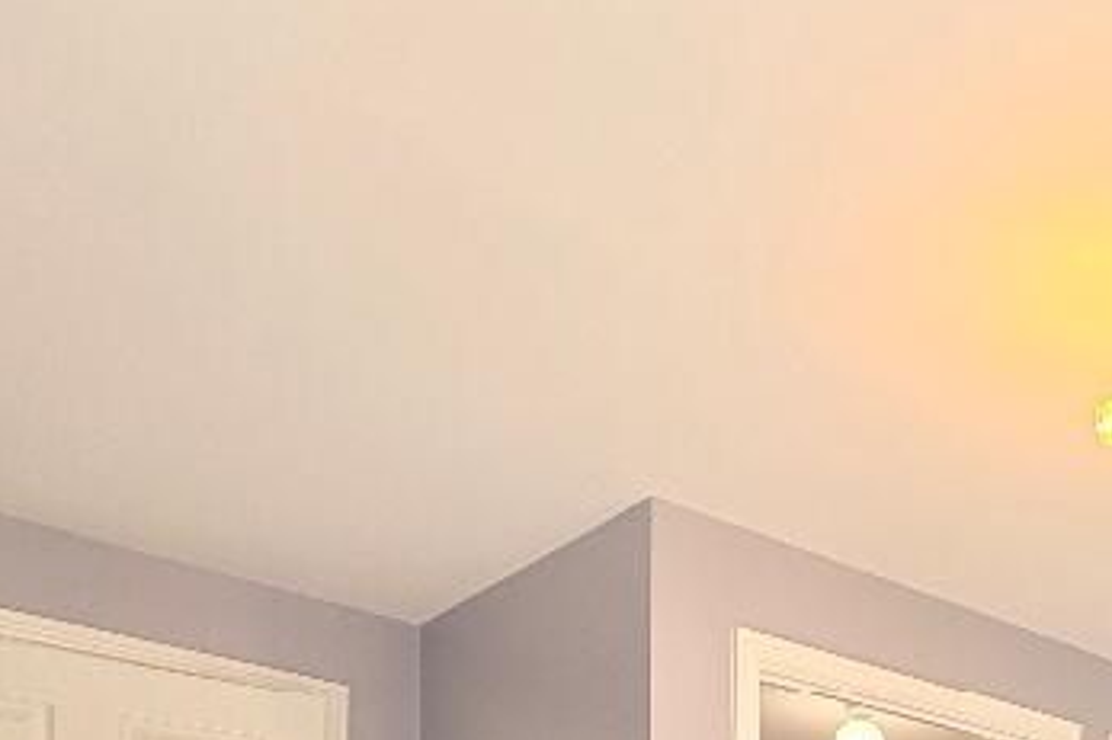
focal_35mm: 43
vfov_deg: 24.6
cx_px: 1118
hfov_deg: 39.8
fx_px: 1328
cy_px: 1089
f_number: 2.2
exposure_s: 1/99
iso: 80
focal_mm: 2.22
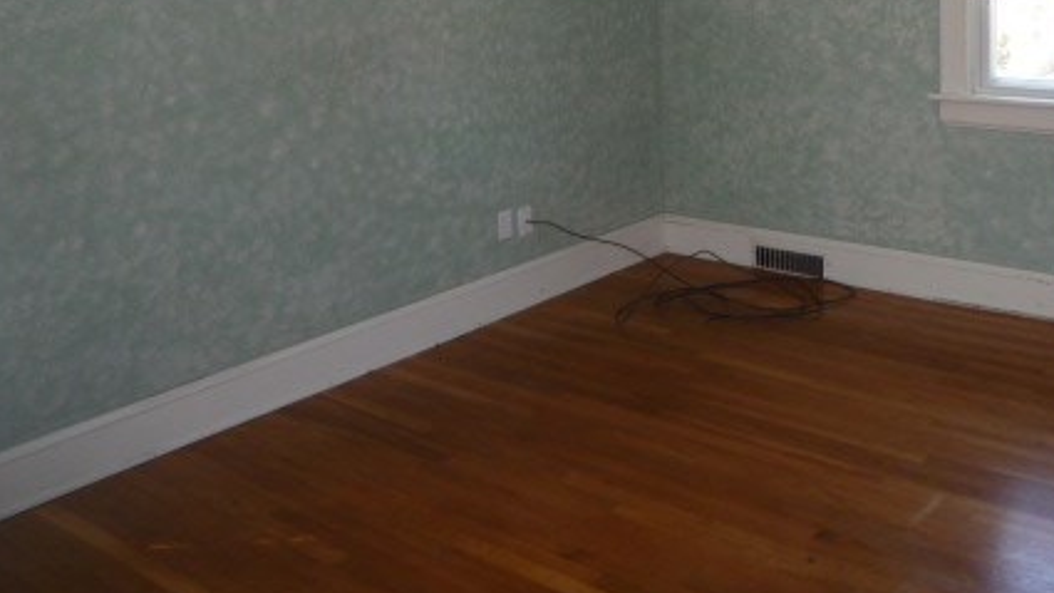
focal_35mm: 41
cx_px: 769
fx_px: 1146
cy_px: 45
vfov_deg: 27.8
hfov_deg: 47.8
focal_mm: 4.4
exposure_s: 1/30
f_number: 2.8
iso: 125
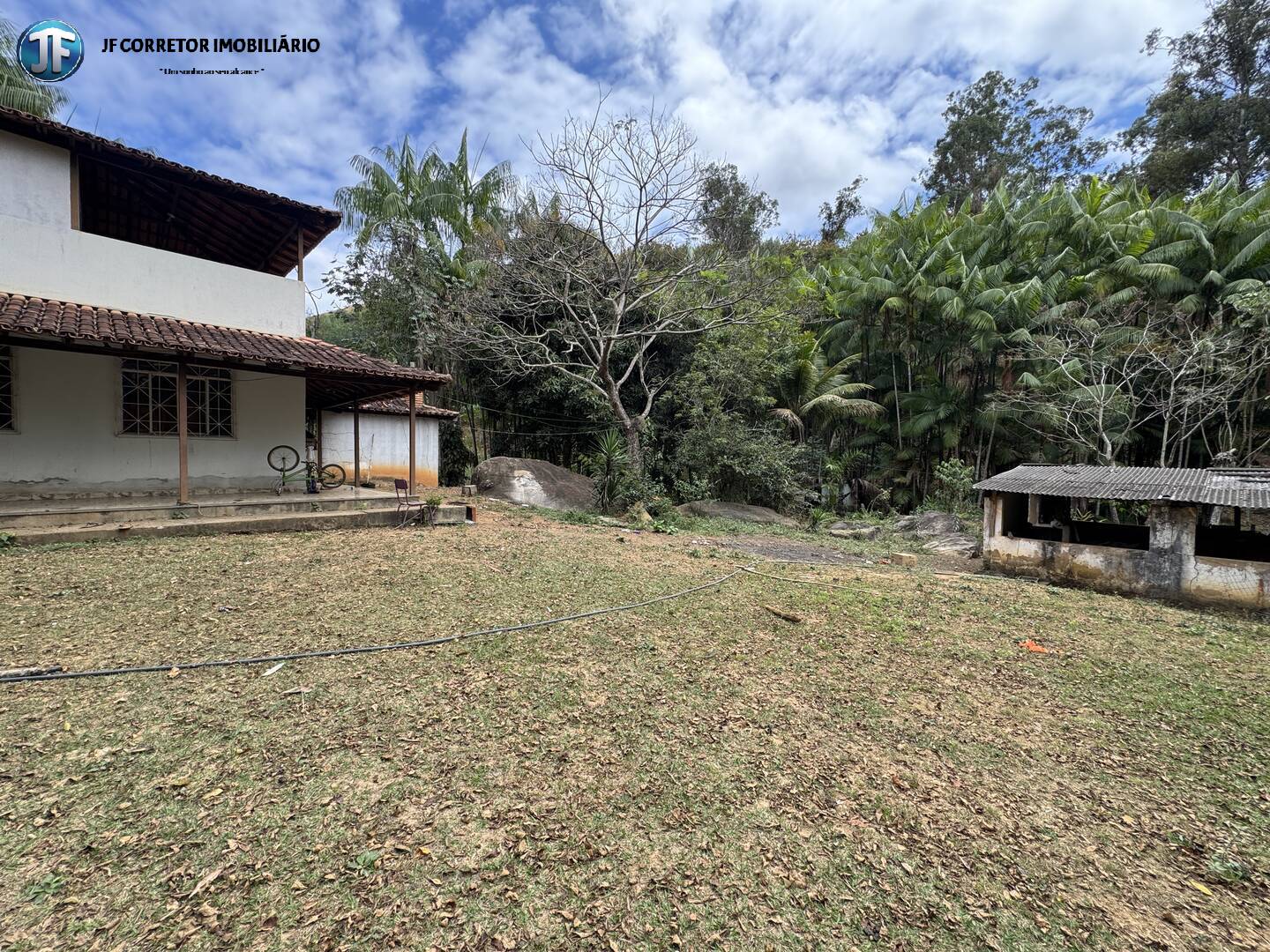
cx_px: 635
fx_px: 514
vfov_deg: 85.7
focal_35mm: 14
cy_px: 476
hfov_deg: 102.1
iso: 40
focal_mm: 2.22
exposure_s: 1/544
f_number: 2.2
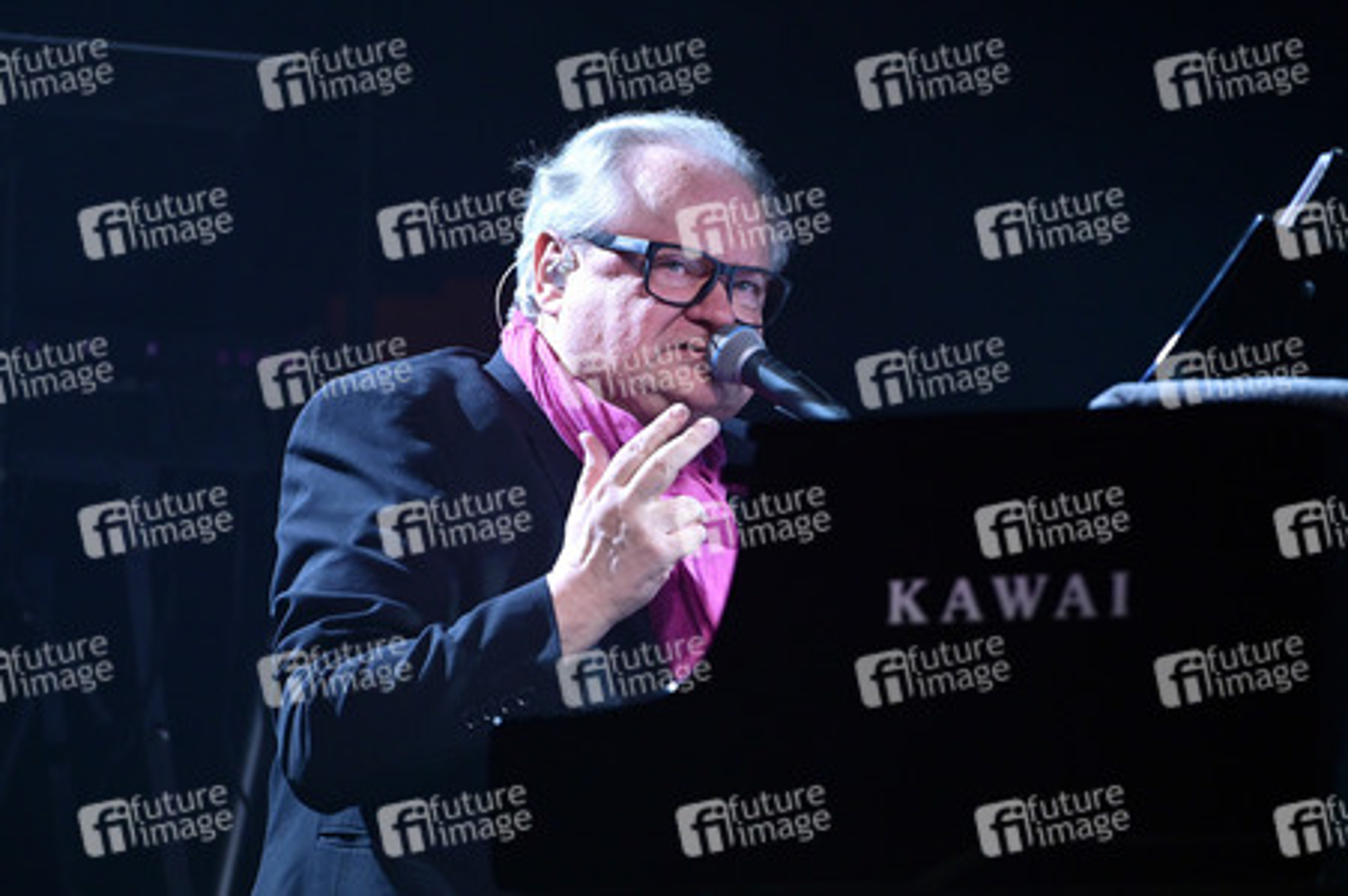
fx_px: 7483
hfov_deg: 10.3
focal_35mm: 200
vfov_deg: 6.9
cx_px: 674
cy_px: 448
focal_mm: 200
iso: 1600
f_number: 4
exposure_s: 1/640
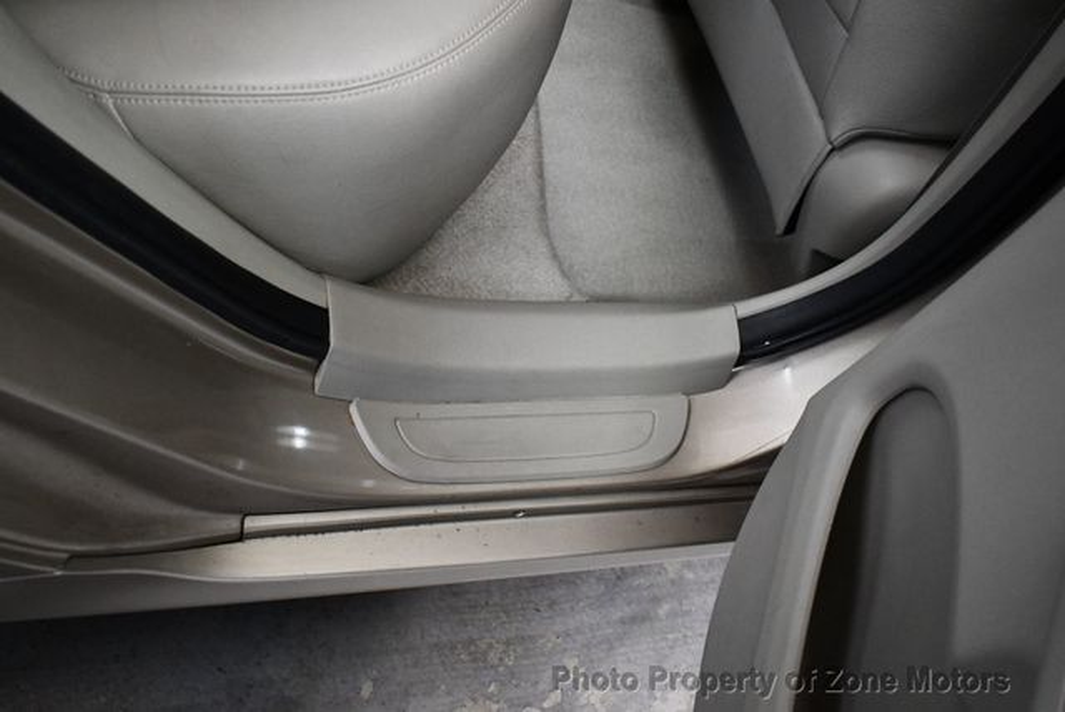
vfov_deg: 36.9
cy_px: 356
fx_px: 1066
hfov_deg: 53.1
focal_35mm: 36
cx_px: 532
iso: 2500
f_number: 3.5
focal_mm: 18
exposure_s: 1/125
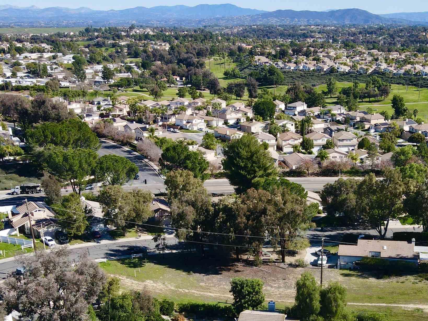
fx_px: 556
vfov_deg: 31.5
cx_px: 297
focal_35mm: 45
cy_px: 249
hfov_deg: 41.3
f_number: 2.8
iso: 100
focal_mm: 4.5
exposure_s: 1/640
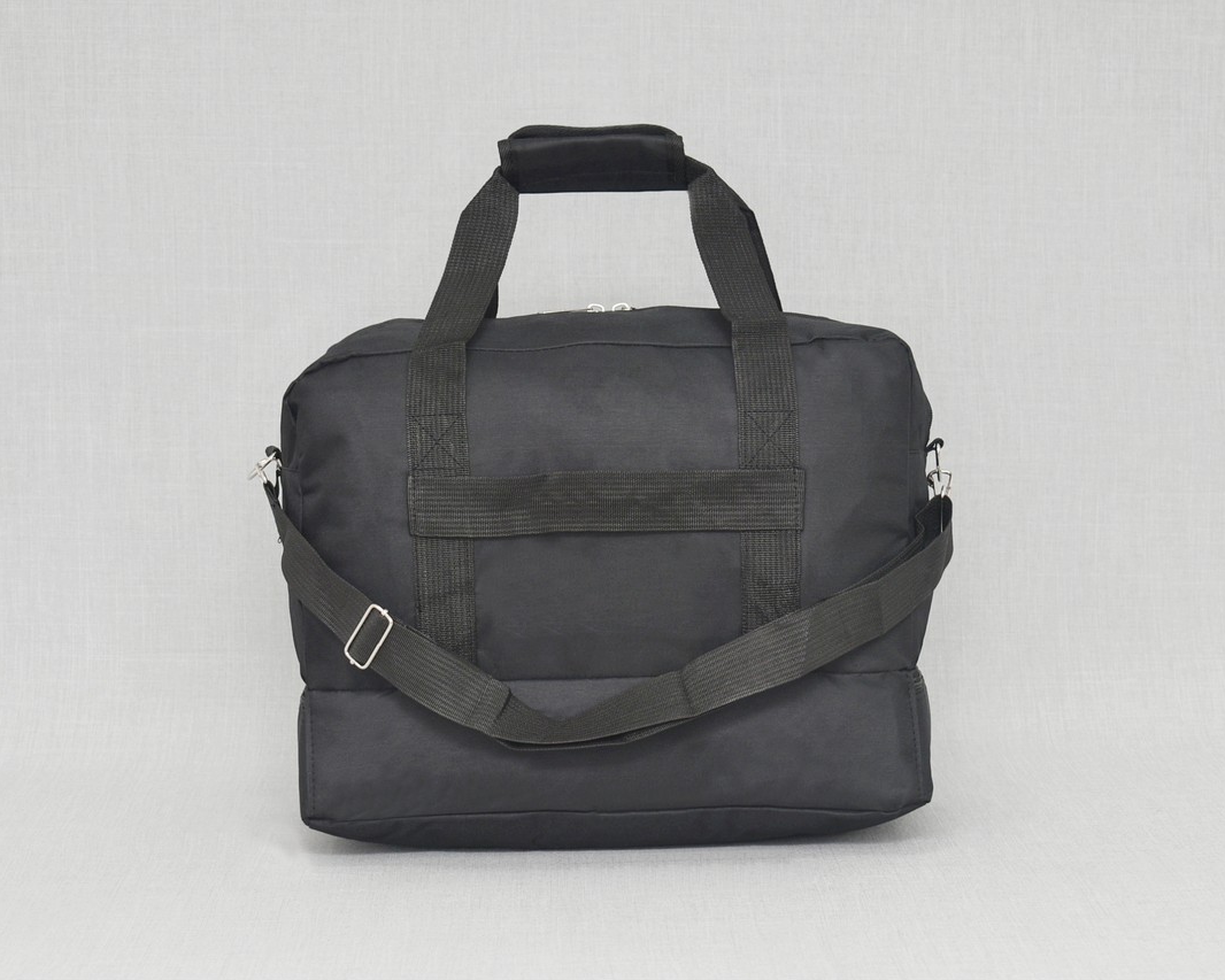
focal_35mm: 88
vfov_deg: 17.5
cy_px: 491
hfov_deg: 21.7
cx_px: 622
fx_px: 3191
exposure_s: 1/60
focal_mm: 52
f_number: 5.6
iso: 100
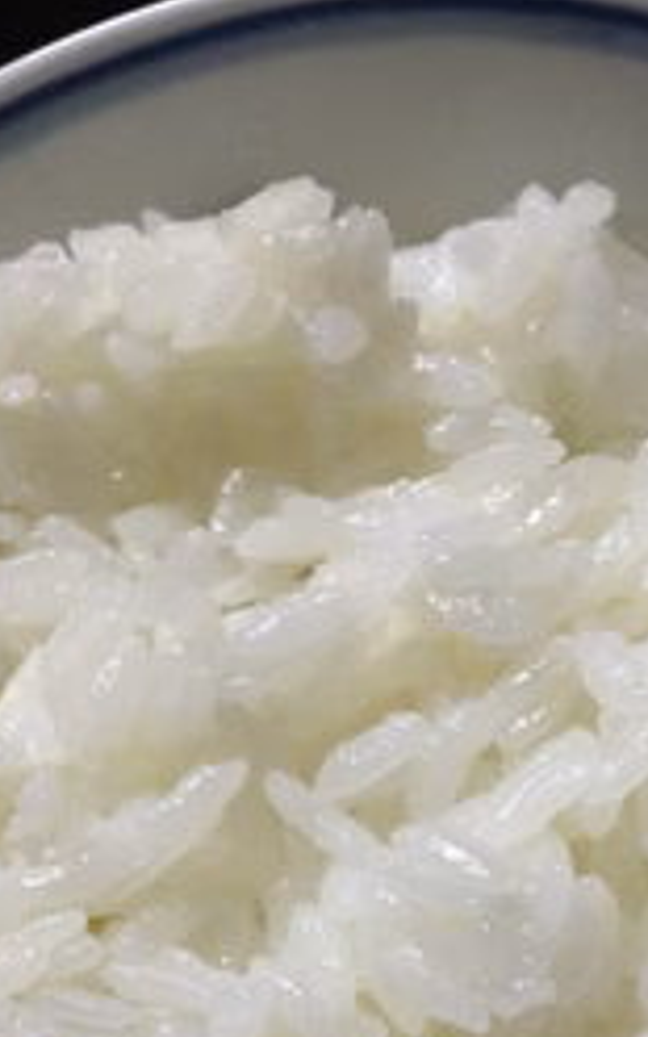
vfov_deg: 37.1
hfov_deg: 24.4
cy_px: 799
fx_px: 1498
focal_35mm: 53
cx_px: 380
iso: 125
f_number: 2.4
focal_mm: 3.3
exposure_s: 1/30
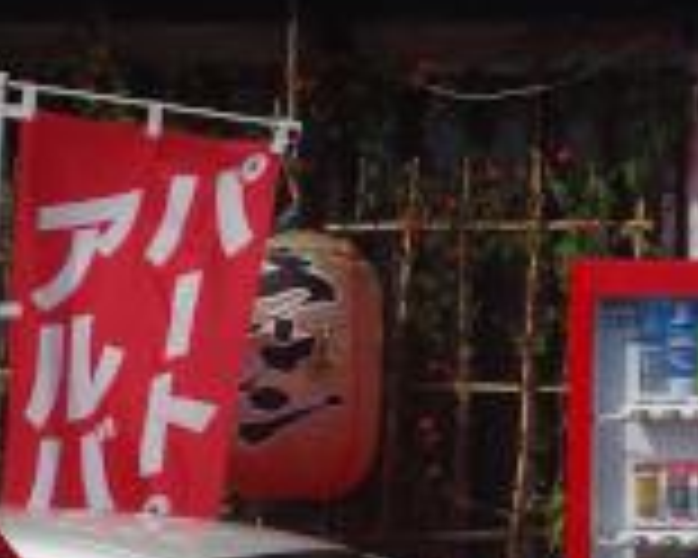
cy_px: 238
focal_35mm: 277
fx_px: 5722
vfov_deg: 5.6
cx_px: 1328
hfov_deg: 6.8
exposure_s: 1/500
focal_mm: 34.38
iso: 140
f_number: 8
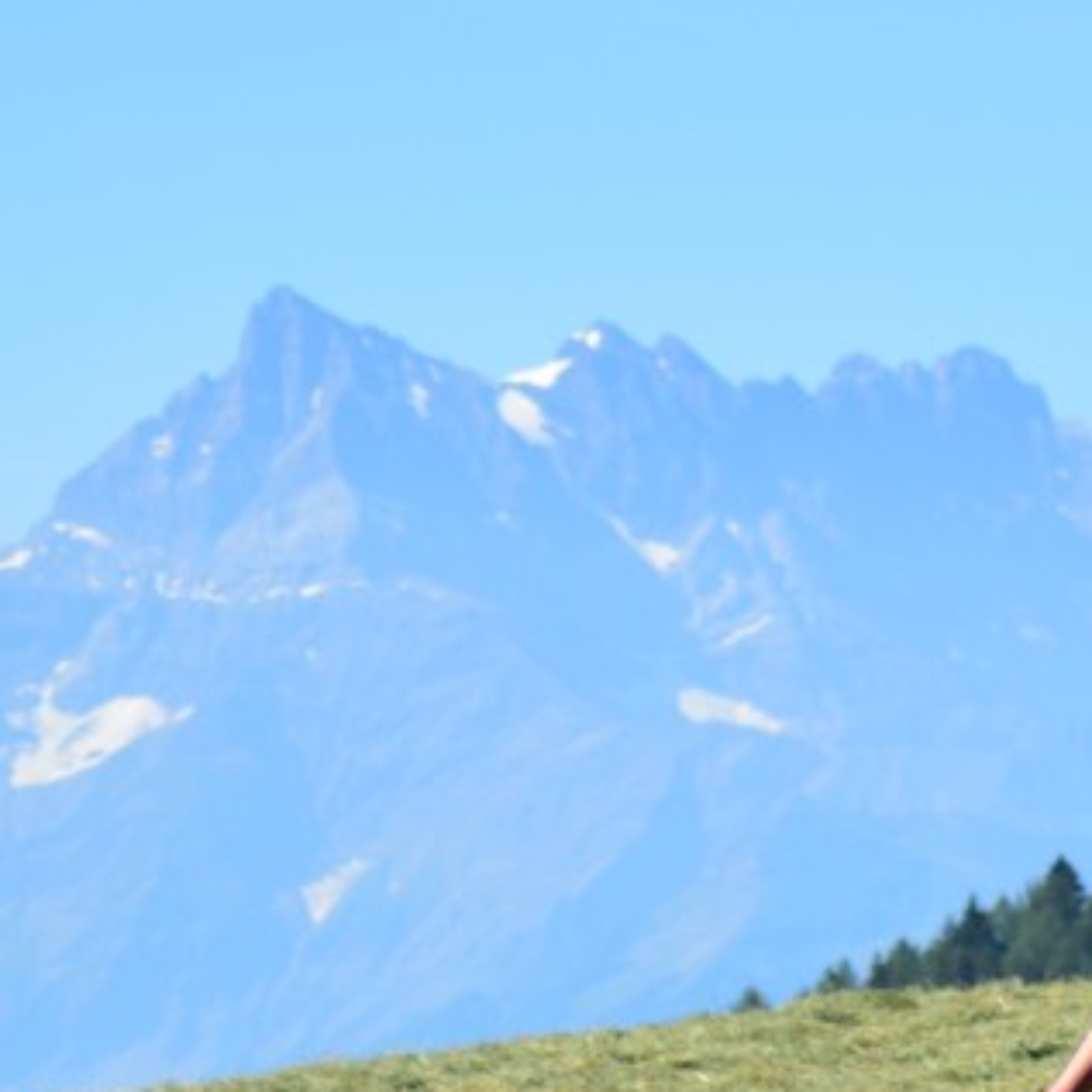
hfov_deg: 6.0
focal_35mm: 288
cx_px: 1288
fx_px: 10279
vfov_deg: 6.1
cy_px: 1039
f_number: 4
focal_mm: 70
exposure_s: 1/1250
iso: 200
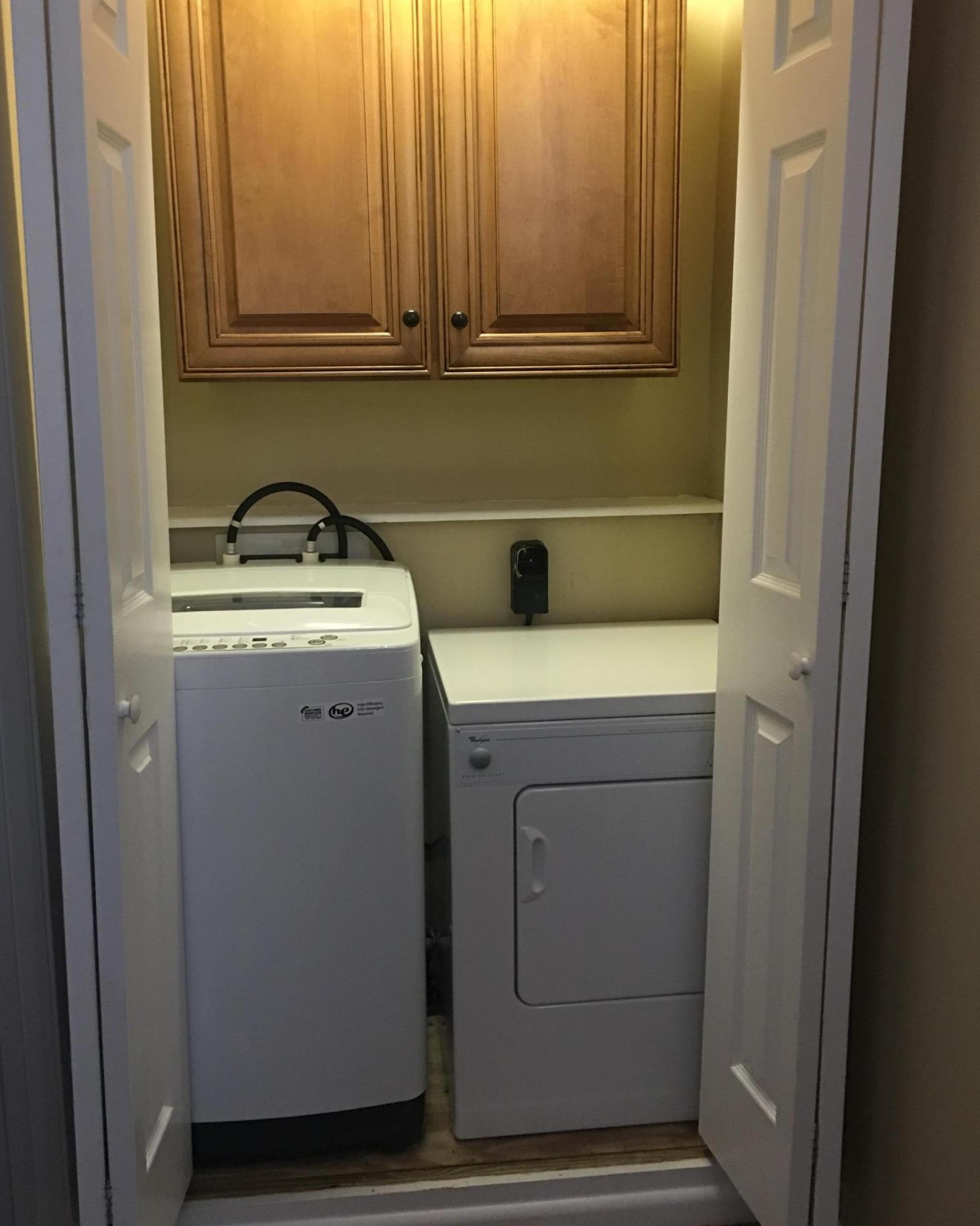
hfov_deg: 47.1
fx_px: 1124
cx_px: 480
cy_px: 577
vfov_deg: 57.1
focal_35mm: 31
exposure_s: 1/15
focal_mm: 4.15
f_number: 2.2
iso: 100
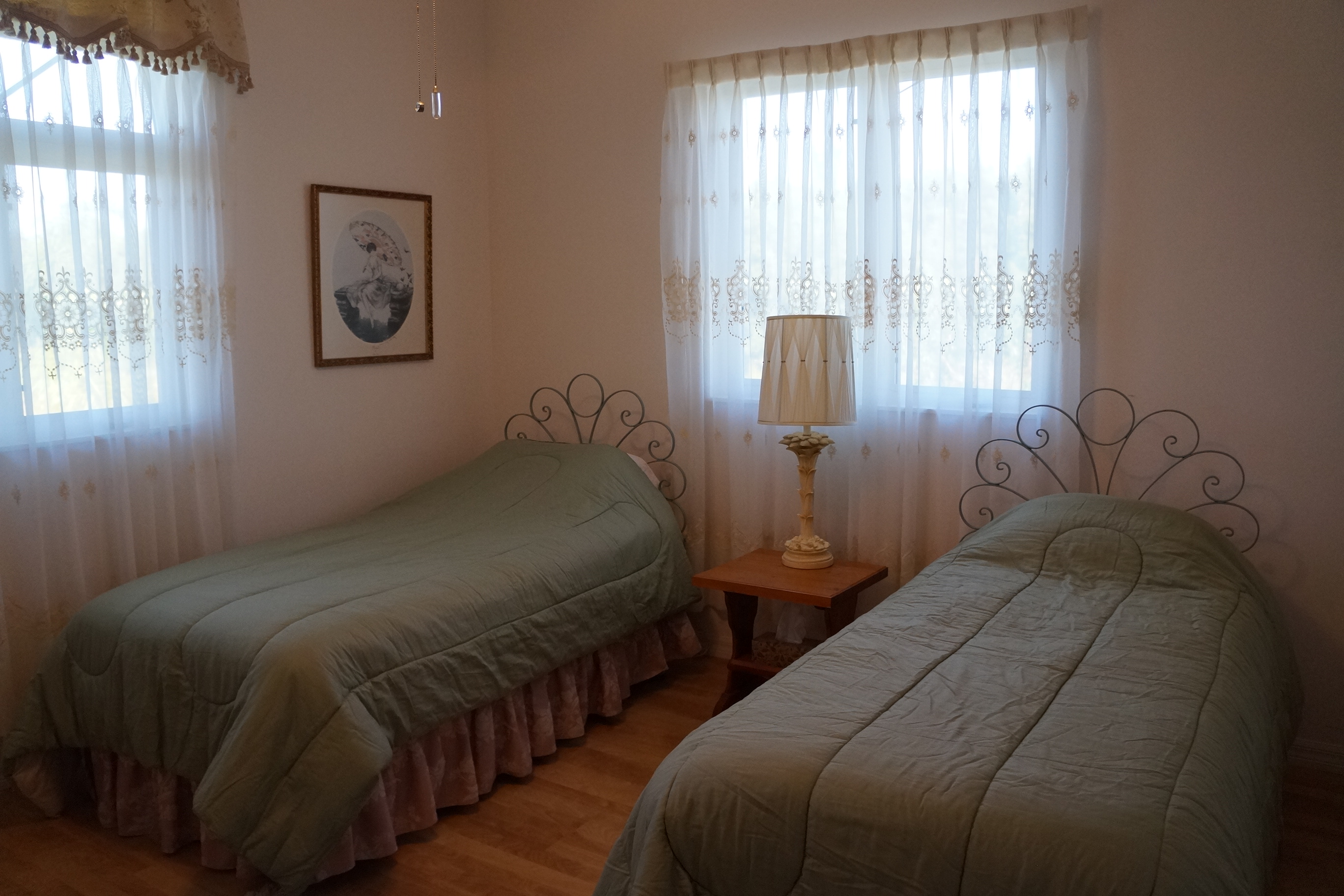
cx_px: 672
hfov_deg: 67.4
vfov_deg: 47.9
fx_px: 1008
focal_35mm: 27
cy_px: 448
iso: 1000
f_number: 4
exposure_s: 1/160
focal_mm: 18
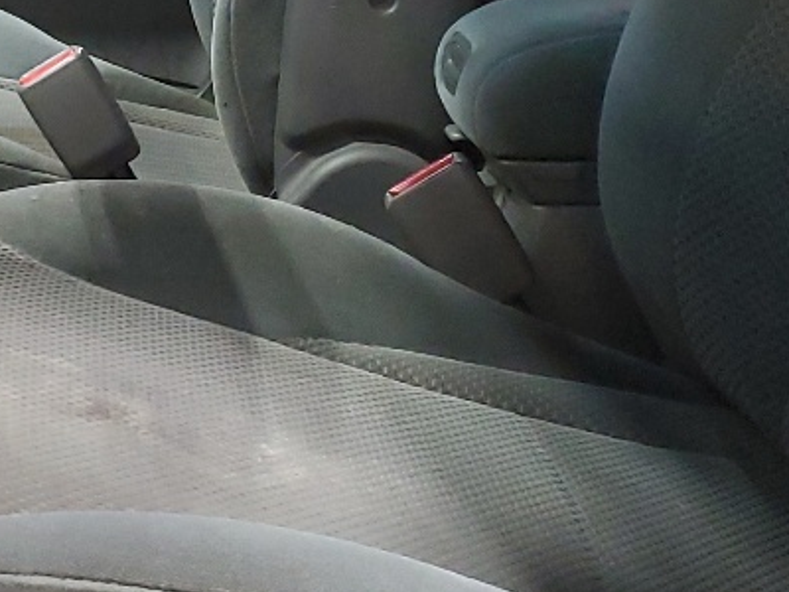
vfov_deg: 14.1
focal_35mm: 104
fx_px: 2370
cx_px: 99
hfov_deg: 18.6
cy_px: 36
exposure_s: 1/60.2
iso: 215
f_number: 1.5
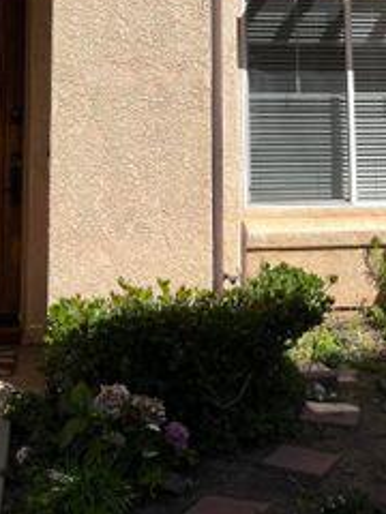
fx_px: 773
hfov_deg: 28.0
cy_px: 36
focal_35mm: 52
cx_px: 157
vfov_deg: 34.4
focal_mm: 5.1
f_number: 1.6
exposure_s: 1/4651
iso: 50
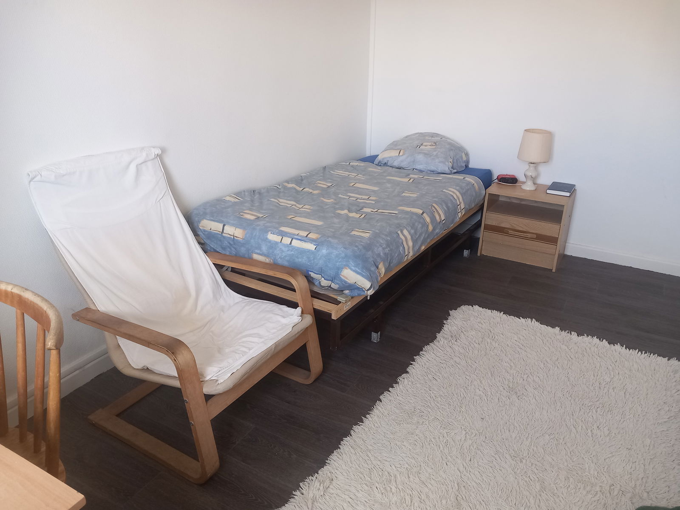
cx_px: 340
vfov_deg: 51.4
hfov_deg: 65.3
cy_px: 255
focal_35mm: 27
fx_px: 530
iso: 200
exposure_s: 1/50
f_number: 1.8
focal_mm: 4
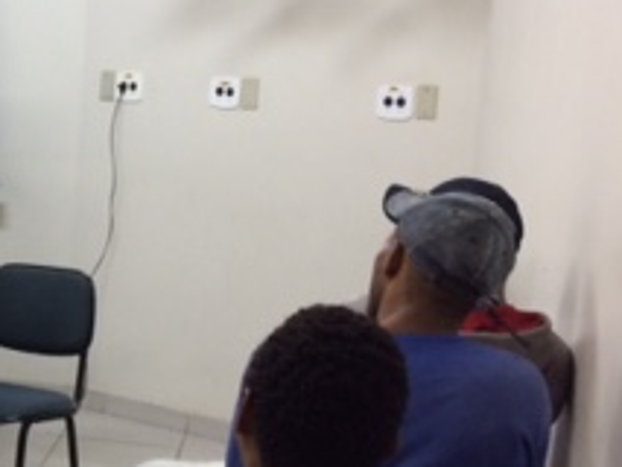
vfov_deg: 17.0
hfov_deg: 20.5
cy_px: 242
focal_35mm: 87
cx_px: -190
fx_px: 1564
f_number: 2.2
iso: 80
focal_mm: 4.15
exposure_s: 1/30
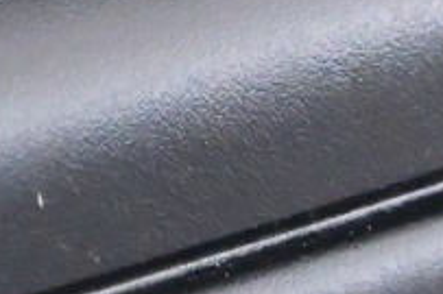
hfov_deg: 5.1
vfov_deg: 3.3
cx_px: -35
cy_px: -701
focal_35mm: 407
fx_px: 5004
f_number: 5
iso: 4000
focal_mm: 34
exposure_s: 1/25
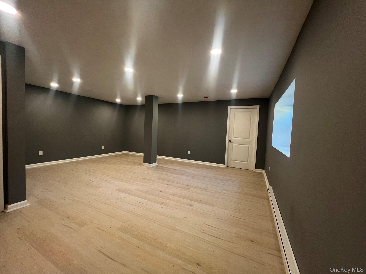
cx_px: 183
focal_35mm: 13
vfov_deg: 89.9
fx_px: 137
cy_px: 137
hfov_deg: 106.2
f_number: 1.8
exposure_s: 1/60
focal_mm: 1.57
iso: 160
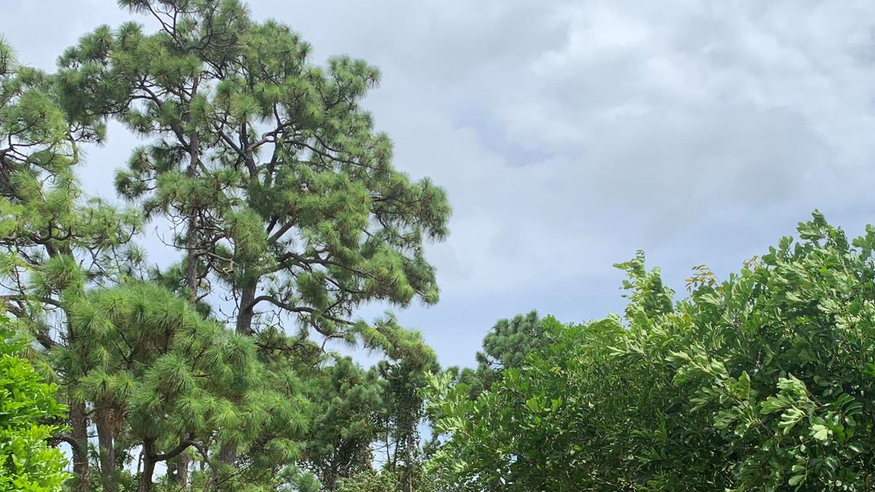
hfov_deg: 47.1
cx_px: 527
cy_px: 448
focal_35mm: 43
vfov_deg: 26.7
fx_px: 998
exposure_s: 1/2833
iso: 25
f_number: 1.8
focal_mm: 4.25
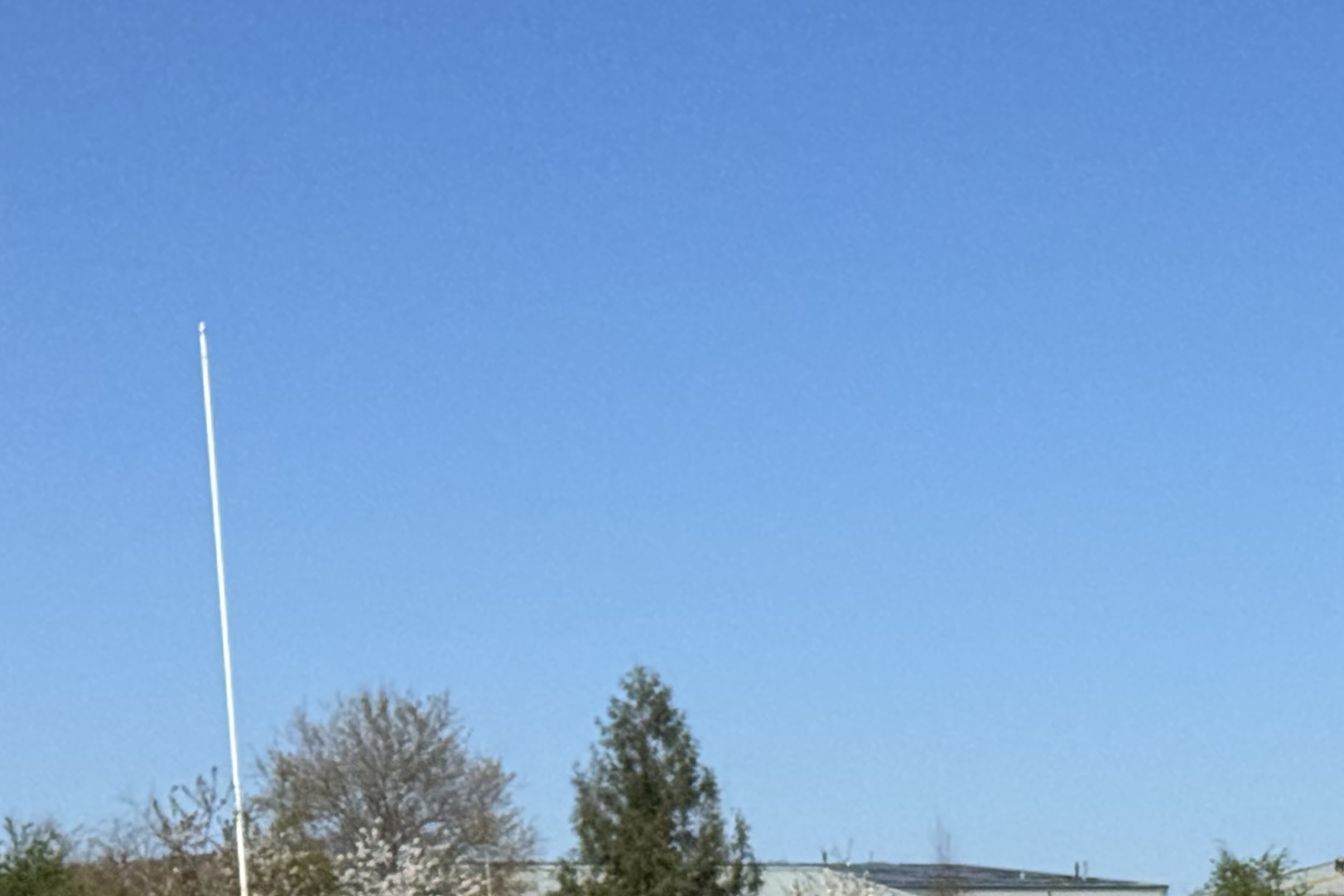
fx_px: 4629
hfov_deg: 16.3
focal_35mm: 124
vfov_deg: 10.8
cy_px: 1179
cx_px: 1154
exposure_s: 1/7092
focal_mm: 6.76
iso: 64
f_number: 1.78
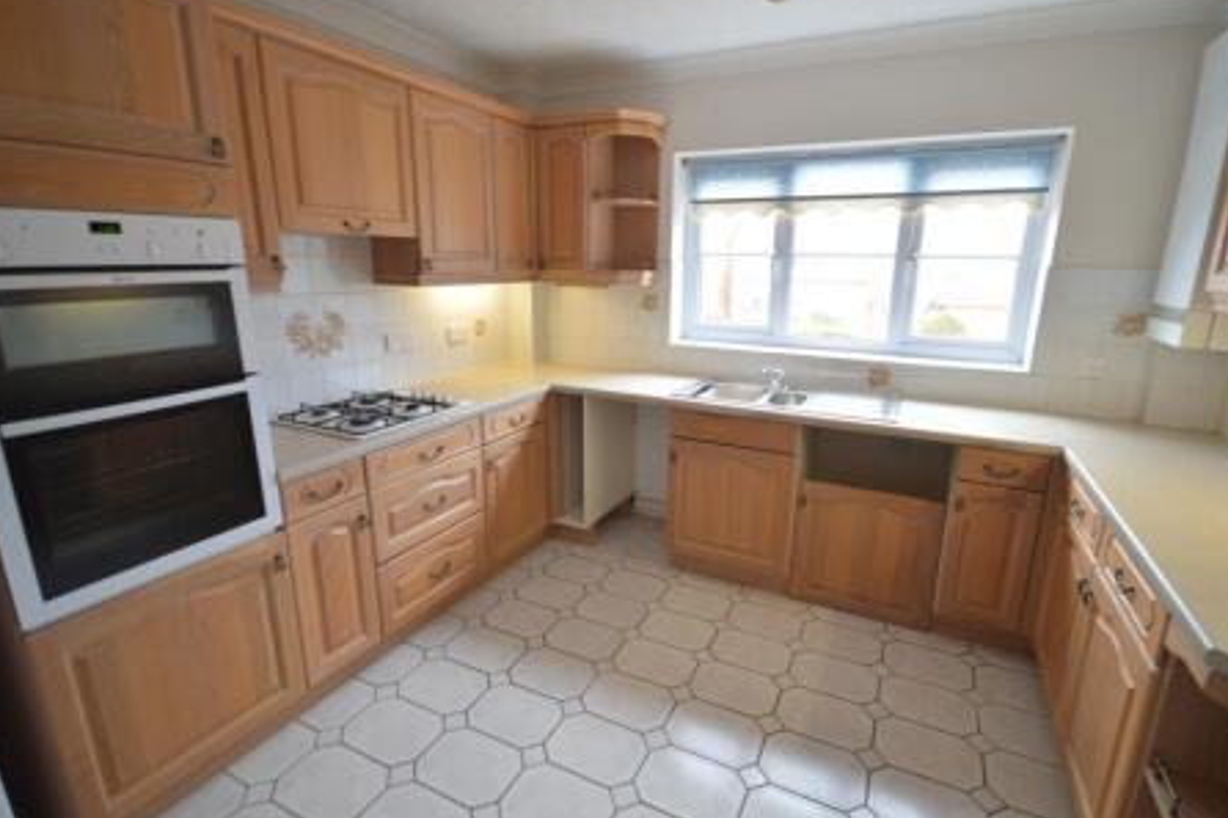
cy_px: 398
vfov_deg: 73.7
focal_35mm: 16
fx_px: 546
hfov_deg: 96.7
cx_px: 625
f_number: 4
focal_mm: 10
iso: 100
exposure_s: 1/10
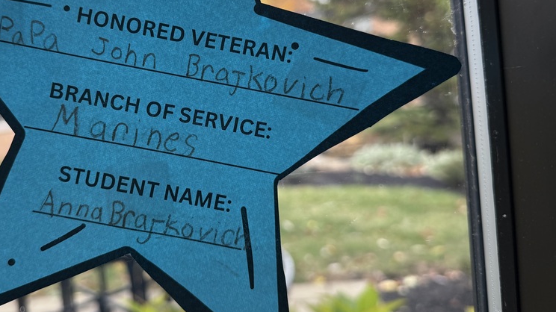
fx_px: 531
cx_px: 202
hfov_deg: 54.5
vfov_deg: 32.5
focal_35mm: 36
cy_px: 101
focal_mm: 6.76
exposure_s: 1/270
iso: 100
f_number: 1.78
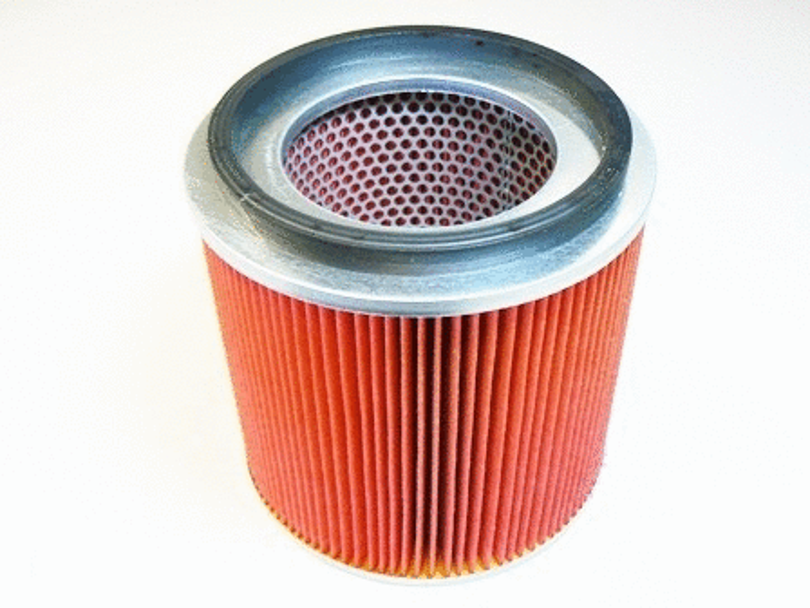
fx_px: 842
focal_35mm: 36
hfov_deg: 51.4
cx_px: 405
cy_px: 304
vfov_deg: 39.7
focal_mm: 6
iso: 125
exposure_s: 1/30
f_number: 2.8
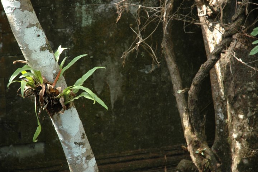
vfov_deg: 13.0
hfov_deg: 19.5
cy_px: 86
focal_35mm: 105
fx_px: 752
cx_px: 129
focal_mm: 70
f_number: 4.5
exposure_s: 1/60
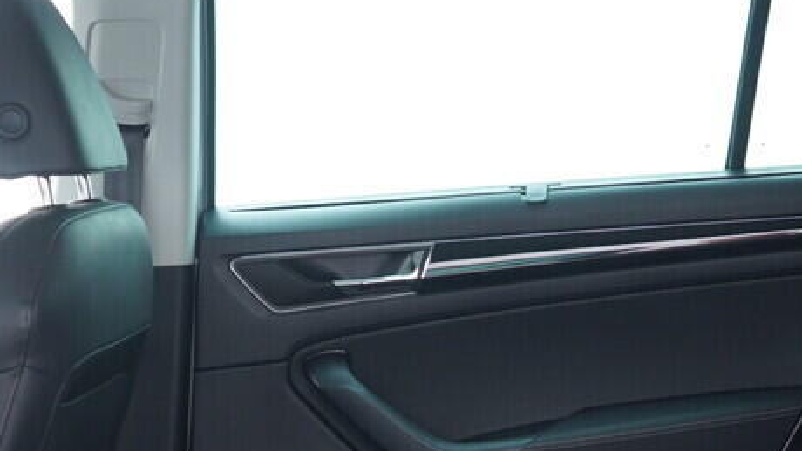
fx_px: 1787
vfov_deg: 14.0
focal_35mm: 84
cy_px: 515
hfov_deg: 25.2
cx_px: 488
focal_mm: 24
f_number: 2.8
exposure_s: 1/40
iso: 400
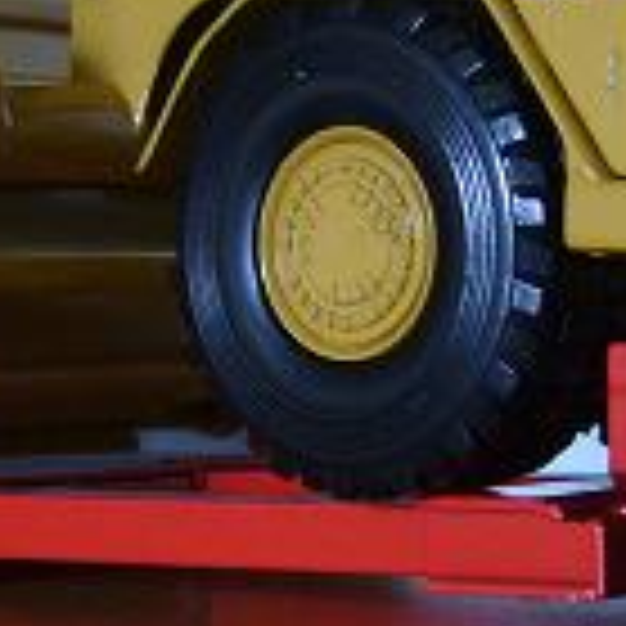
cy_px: 270
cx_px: 320
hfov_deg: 11.1
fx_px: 3212
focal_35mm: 157
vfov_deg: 11.1
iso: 125
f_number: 2.8
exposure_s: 1/15
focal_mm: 5.8
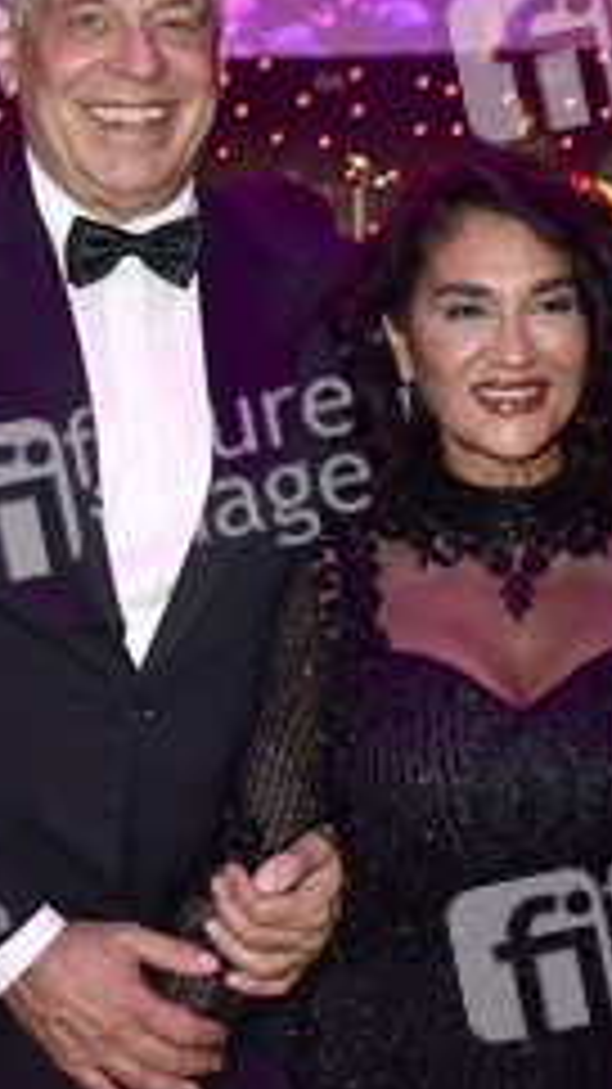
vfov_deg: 27.7
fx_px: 2194
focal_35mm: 76
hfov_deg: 15.9
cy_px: 711
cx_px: 270
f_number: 5.6
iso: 2500
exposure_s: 1/50
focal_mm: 44
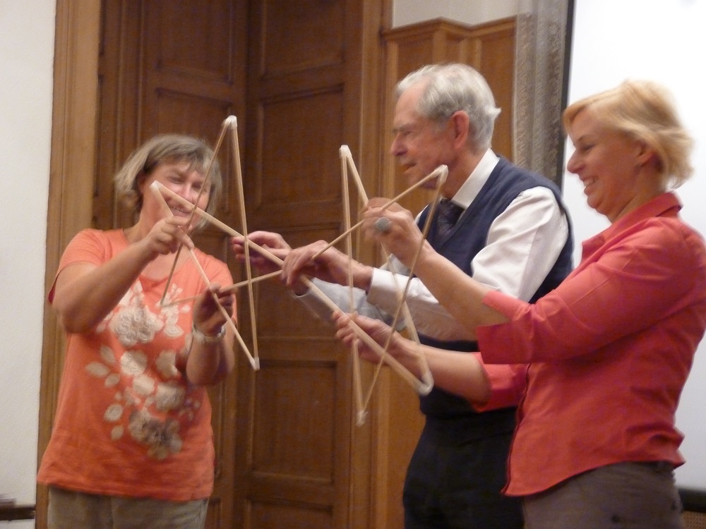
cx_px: 353
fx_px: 1346
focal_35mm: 66
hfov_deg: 29.4
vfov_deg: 22.3
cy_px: 264
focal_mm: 11.8
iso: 800
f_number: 4.8
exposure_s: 1/15
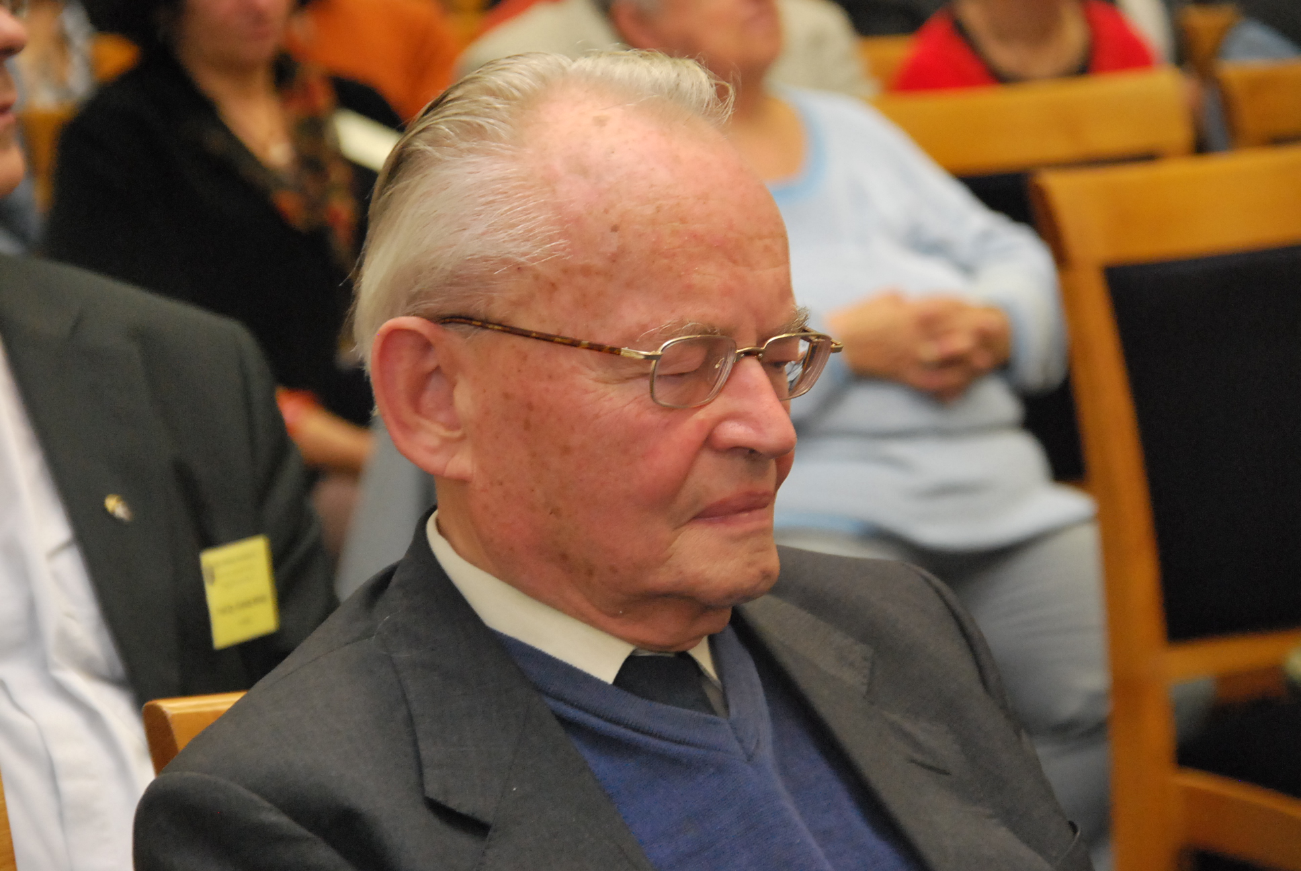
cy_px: 436
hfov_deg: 11.8
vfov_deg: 7.9
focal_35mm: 174
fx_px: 6296
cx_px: 650
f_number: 6
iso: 1600
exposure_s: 1/60
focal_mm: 116
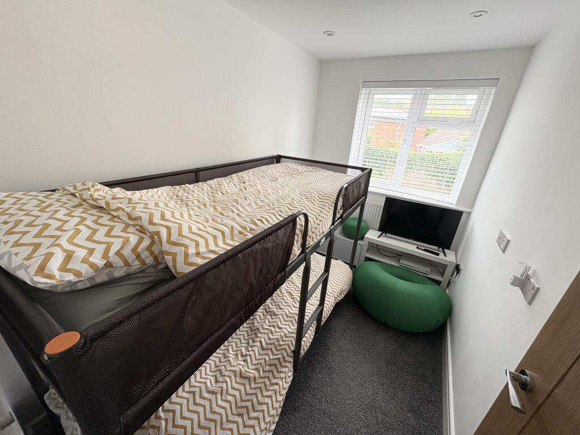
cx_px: 290
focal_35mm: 14
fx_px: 235
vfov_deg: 85.7
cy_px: 218
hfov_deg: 102.1
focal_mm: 2.22
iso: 200
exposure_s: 1/99
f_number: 2.2
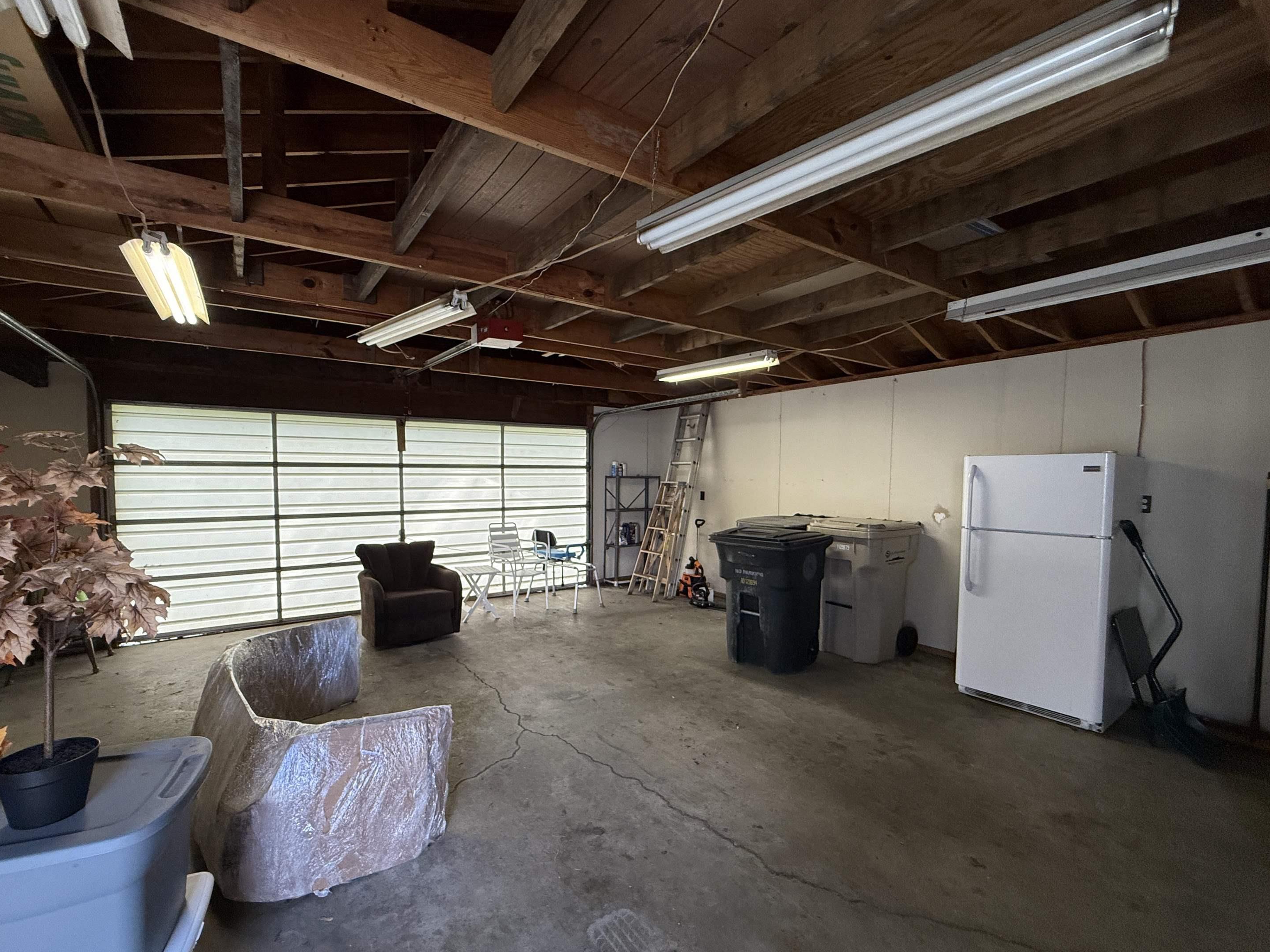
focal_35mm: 15
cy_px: 499
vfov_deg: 81.7
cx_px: 594
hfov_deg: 98.0
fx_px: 550
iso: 250
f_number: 2.2
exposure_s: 1/120
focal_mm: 2.22
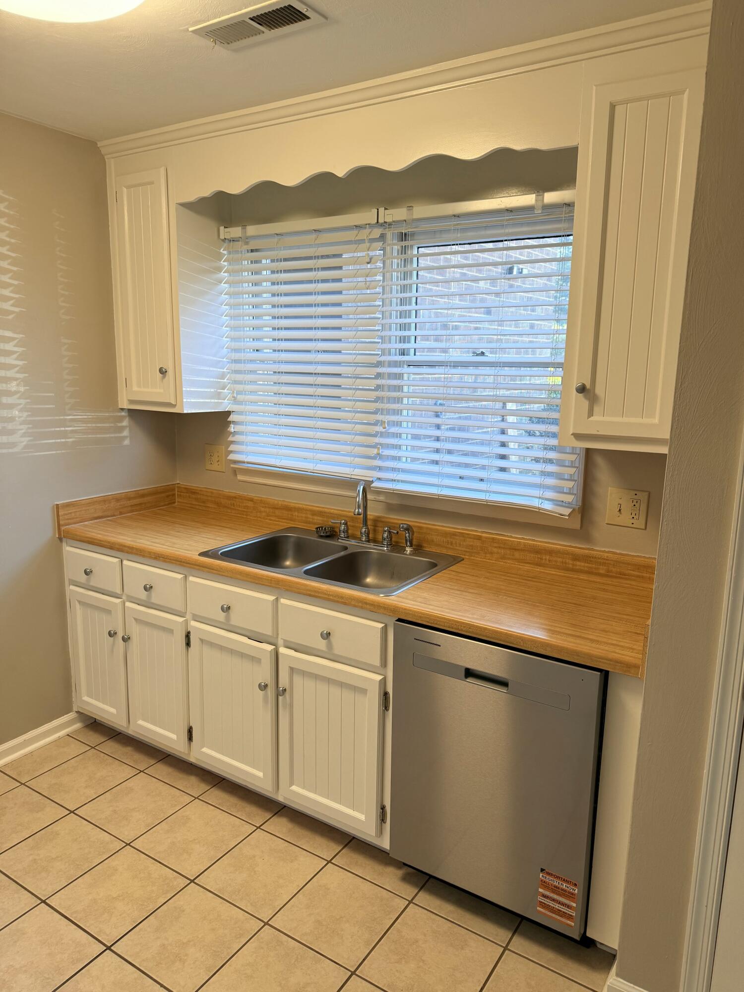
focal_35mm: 24
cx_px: 372
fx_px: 688
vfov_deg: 71.6
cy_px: 496
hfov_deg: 56.8
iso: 100
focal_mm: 6.76
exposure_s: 1/120
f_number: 1.78
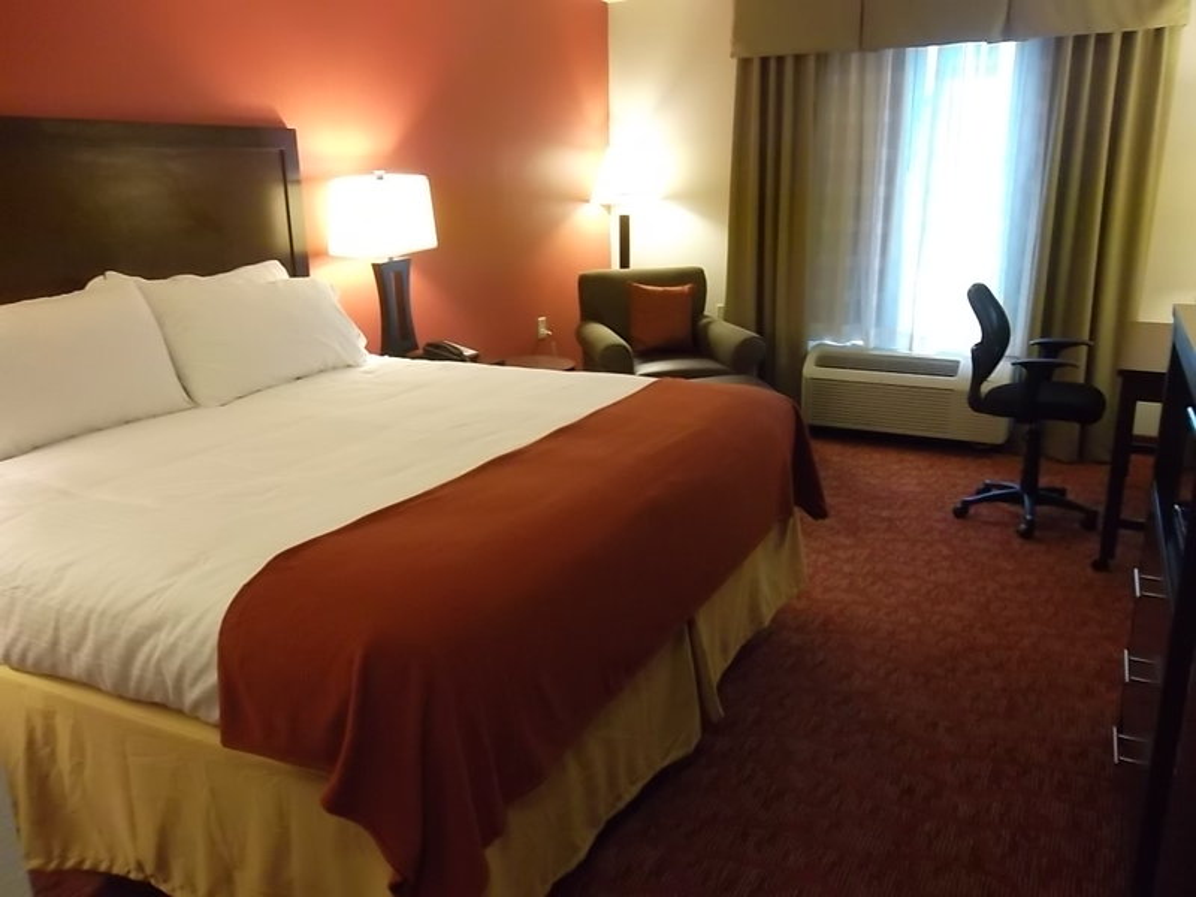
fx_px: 933
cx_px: 598
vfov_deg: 51.4
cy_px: 448
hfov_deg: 65.3
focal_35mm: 27
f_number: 3.5
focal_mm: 4.9
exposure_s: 1/17
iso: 400
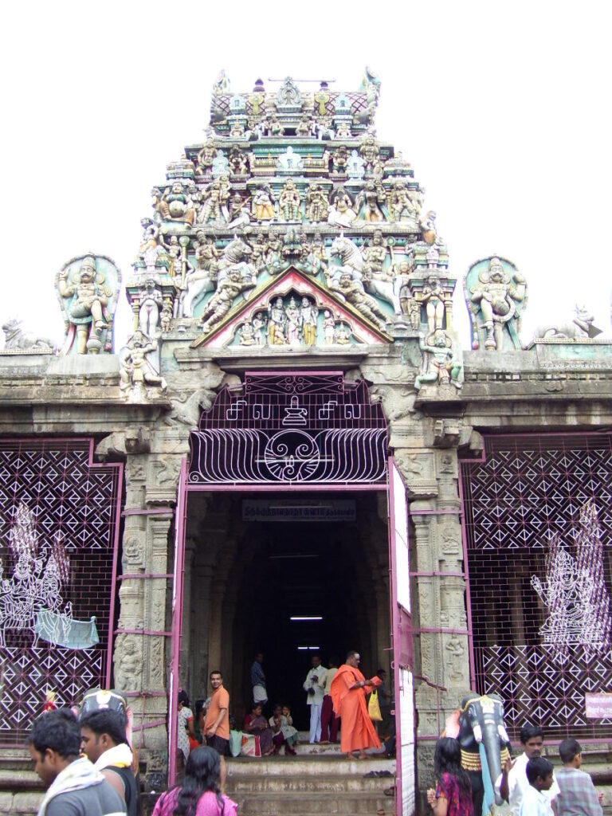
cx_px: 306
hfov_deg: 38.7
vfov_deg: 50.1
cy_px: 408
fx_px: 872
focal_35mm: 37
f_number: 2.7
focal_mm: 6
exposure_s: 1/250
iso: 80
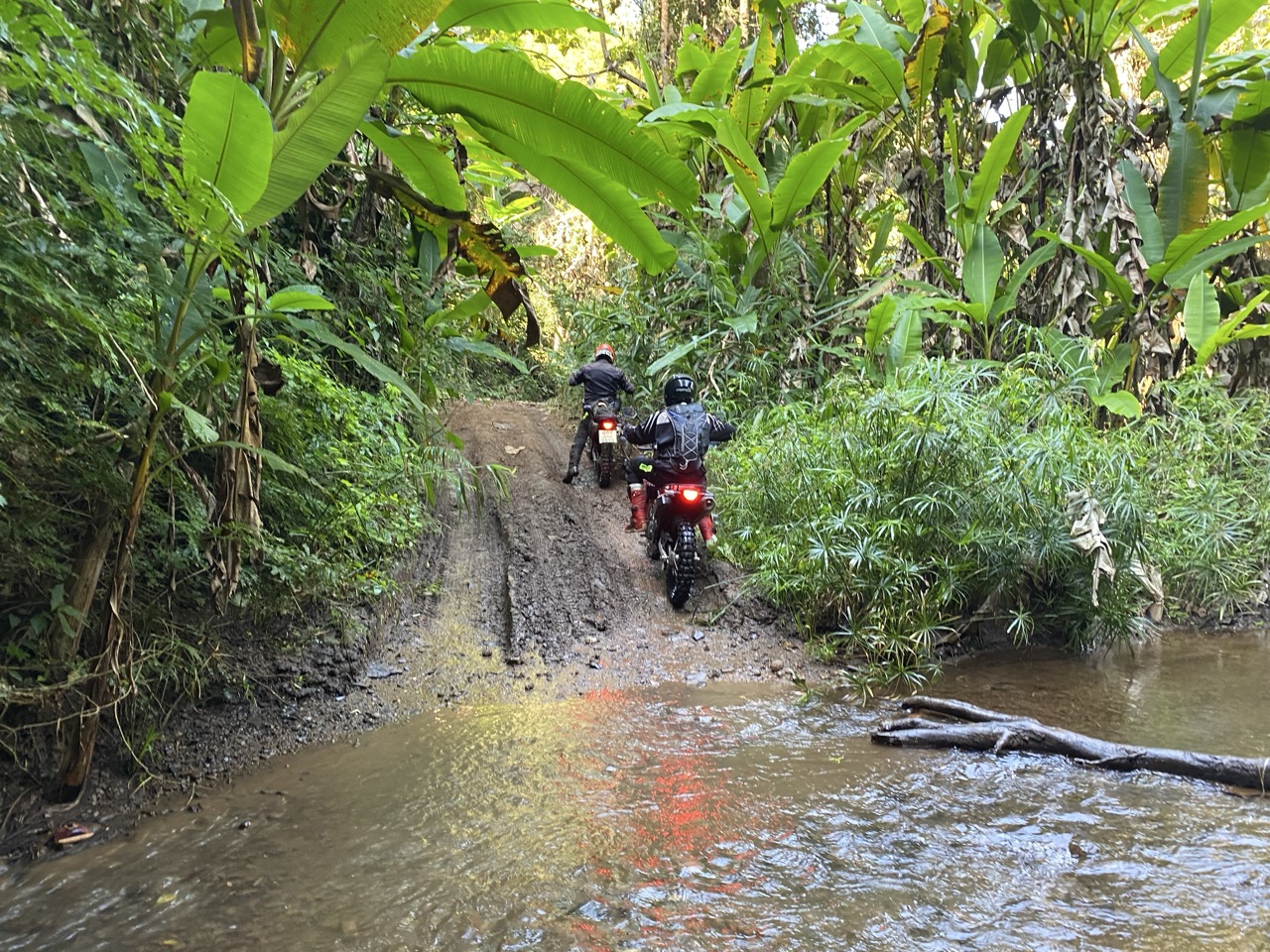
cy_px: 476
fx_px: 954
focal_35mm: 26
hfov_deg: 67.3
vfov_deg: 53.1
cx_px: 635
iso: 125
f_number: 1.8
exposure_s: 1/98
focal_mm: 4.25
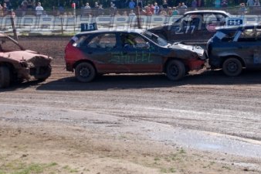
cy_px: 25
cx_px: 154
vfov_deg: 15.4
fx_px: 637
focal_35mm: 88
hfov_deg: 23.1
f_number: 4.5
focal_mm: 31
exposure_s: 1/1000
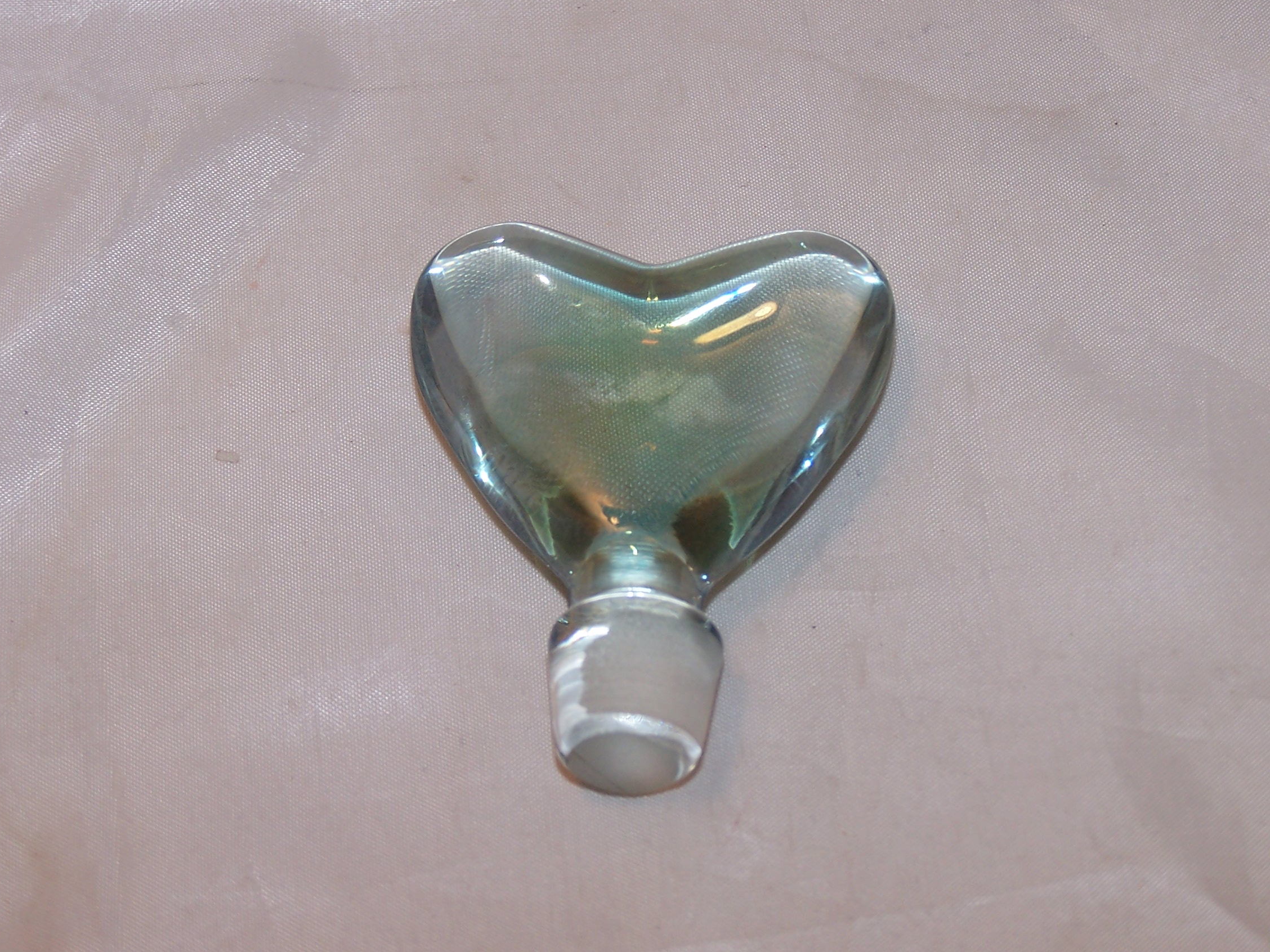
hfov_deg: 20.4
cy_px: 479
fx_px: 3522
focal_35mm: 96
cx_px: 622
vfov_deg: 15.4
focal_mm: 15.6
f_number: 3.2
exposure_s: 1/90
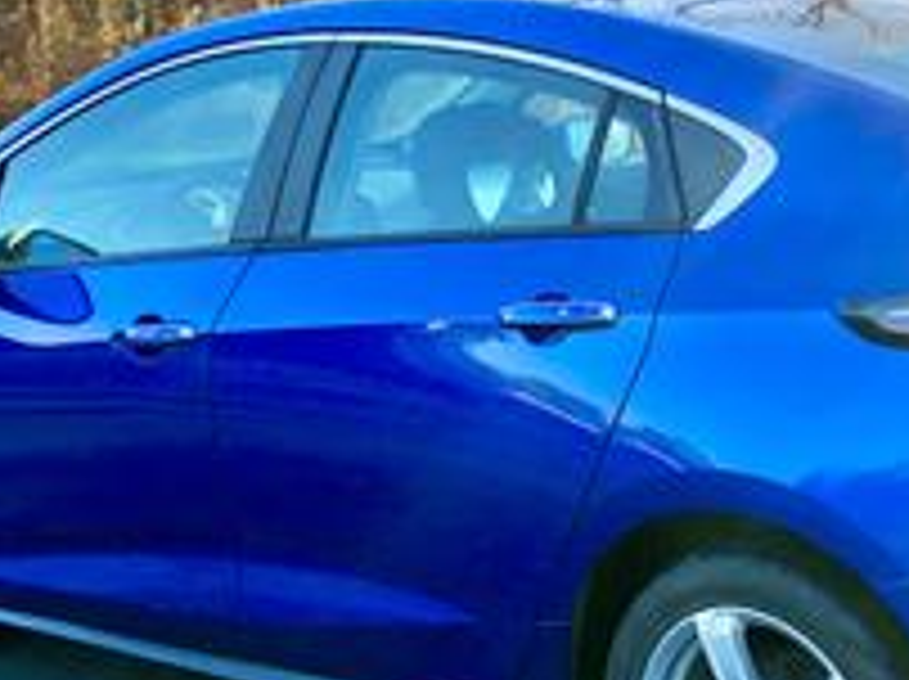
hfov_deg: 27.4
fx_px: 1836
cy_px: 410
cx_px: 698
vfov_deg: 20.9
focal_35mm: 70
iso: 20
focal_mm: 4
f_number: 1.8
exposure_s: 1/161
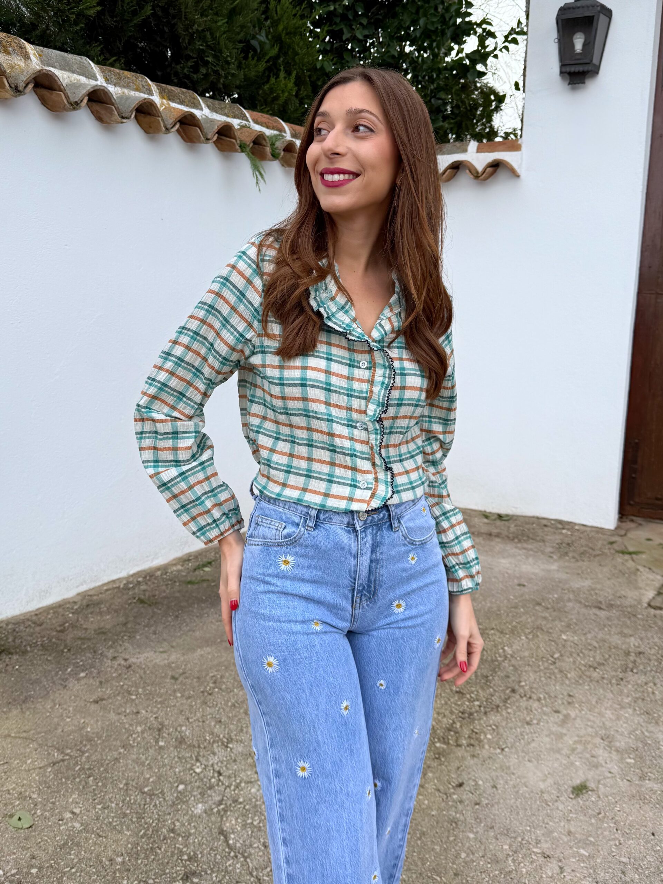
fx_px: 613
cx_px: 332
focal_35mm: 24
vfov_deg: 71.6
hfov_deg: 56.8
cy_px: 442
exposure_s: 1/742
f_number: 1.78
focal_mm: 6.76
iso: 80
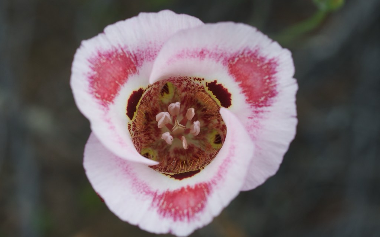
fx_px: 953
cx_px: 190
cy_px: 119
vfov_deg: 14.2
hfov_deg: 22.6
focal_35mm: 92
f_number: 9
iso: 400
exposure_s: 1/320
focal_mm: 60
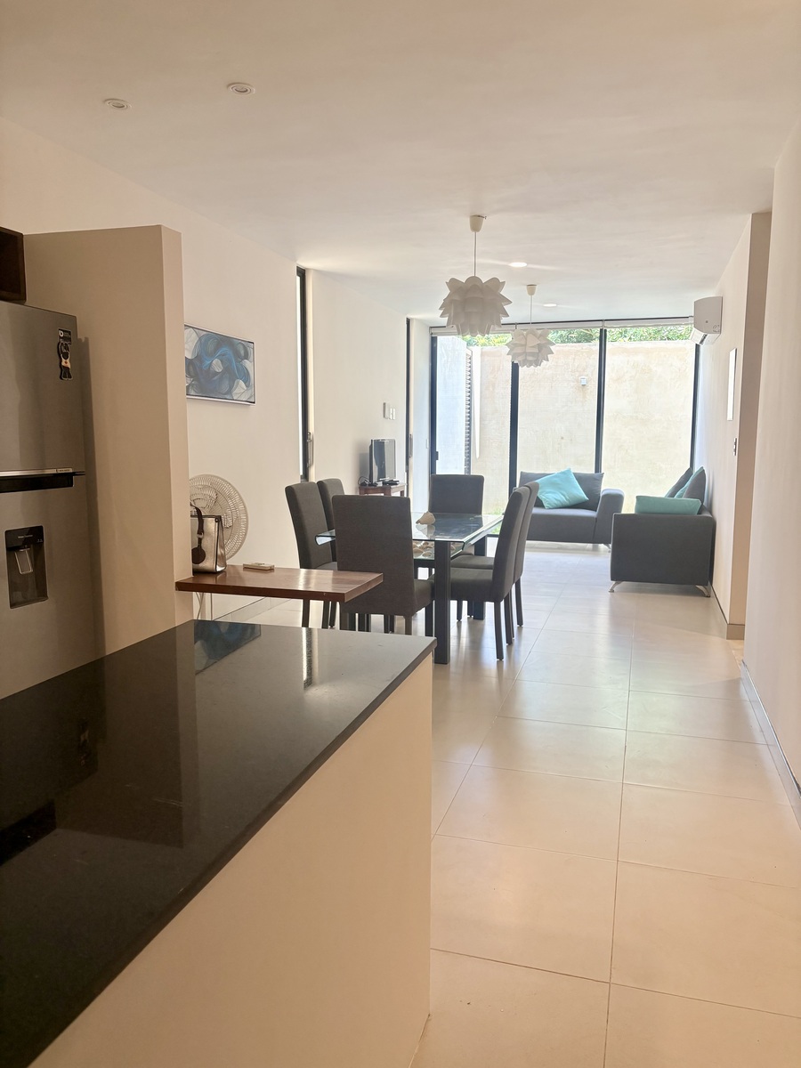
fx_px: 802
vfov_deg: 67.3
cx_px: 400
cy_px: 534
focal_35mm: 26
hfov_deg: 53.1
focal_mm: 5.96
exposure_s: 1/121
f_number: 1.6
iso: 100
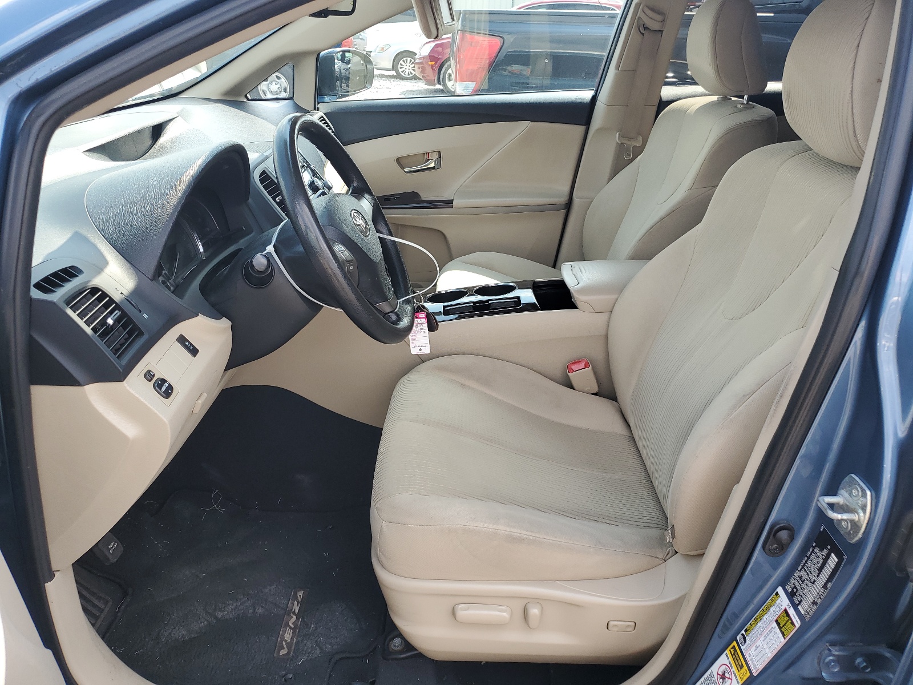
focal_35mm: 26
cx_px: 456
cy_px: 342
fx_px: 686
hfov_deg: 67.3
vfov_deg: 53.1
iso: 50
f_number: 1.5
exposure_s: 1/526
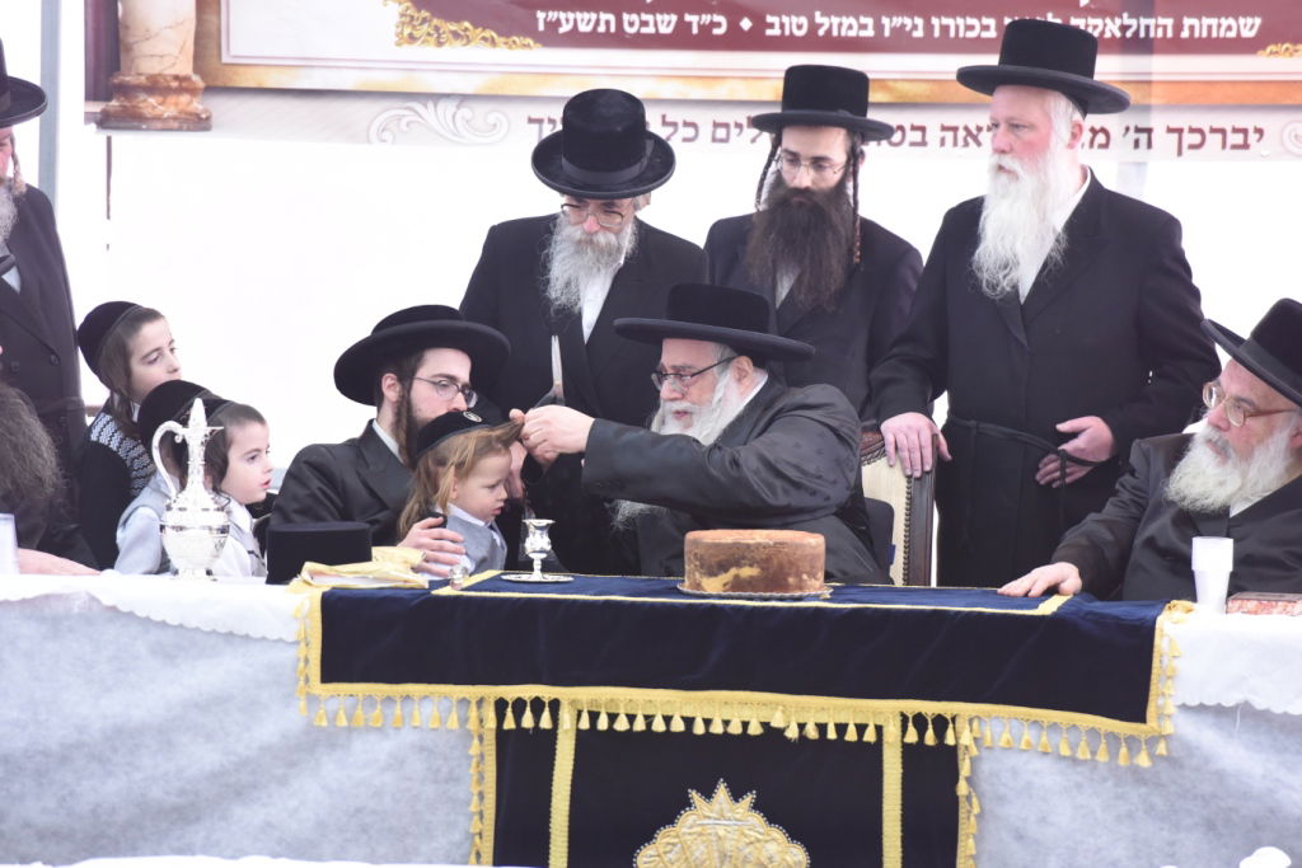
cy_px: 434
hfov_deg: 10.3
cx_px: 651
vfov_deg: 6.9
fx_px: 7234
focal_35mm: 200
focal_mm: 200
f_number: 3.5
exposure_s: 1/125
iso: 2500
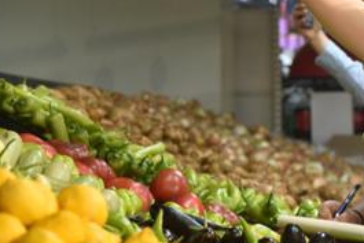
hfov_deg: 12.4
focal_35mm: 162
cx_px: 405
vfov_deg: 8.5
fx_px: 1639
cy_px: 96
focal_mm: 70
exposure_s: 1/125
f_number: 4
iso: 640
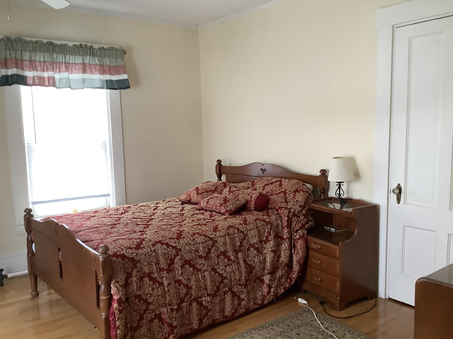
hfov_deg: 58.4
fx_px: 406
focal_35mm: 31
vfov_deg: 45.4
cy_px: 170
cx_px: 226
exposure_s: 1/50
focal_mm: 3.3
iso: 200
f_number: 2.4
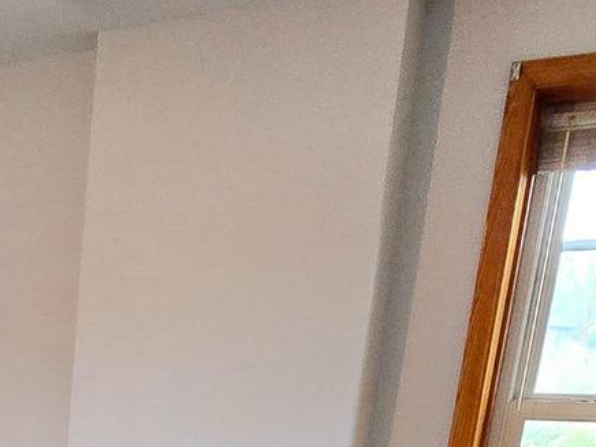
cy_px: 790
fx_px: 1050
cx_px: -104
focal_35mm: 61
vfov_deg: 18.9
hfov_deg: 28.0
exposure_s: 1/60.2
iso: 320
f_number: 2.2
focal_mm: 2.2
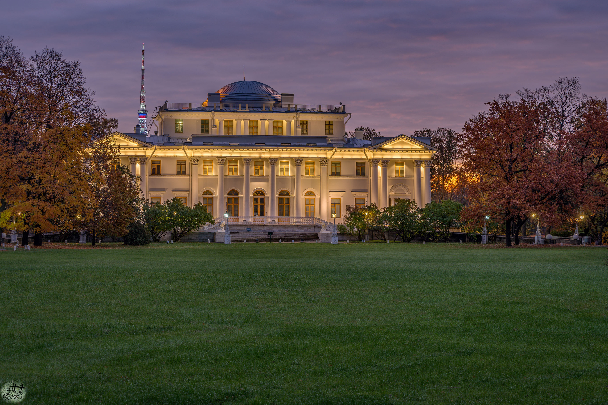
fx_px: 1773
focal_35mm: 105
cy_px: 202
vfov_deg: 13.0
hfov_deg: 19.5
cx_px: 304
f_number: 8
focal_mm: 70
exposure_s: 1/4
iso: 100
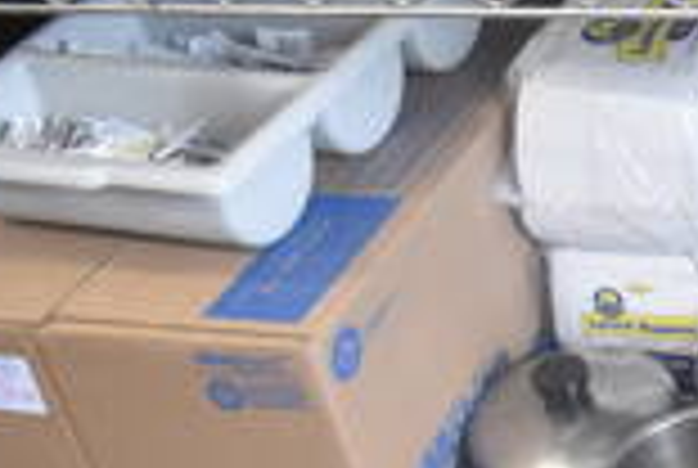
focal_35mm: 106
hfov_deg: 16.7
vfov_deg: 12.9
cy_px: 418
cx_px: 1162
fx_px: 2059
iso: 1800
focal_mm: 18
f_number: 3.5
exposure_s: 1/125
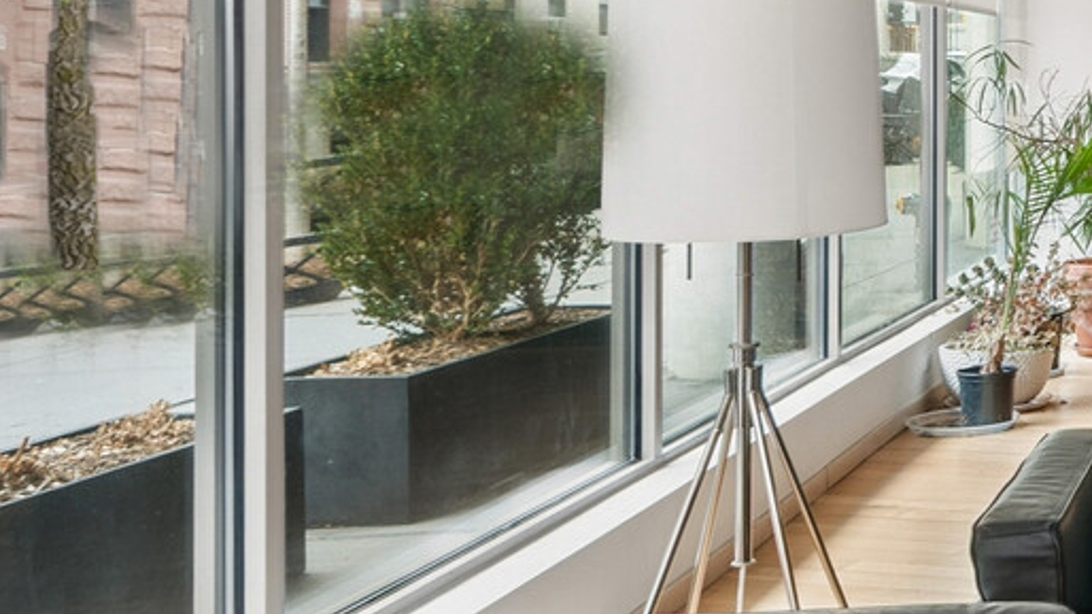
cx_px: 1570
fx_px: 1592
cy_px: 25
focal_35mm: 55
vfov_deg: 21.2
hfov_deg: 27.9
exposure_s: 1
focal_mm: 12
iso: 200
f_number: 7.1
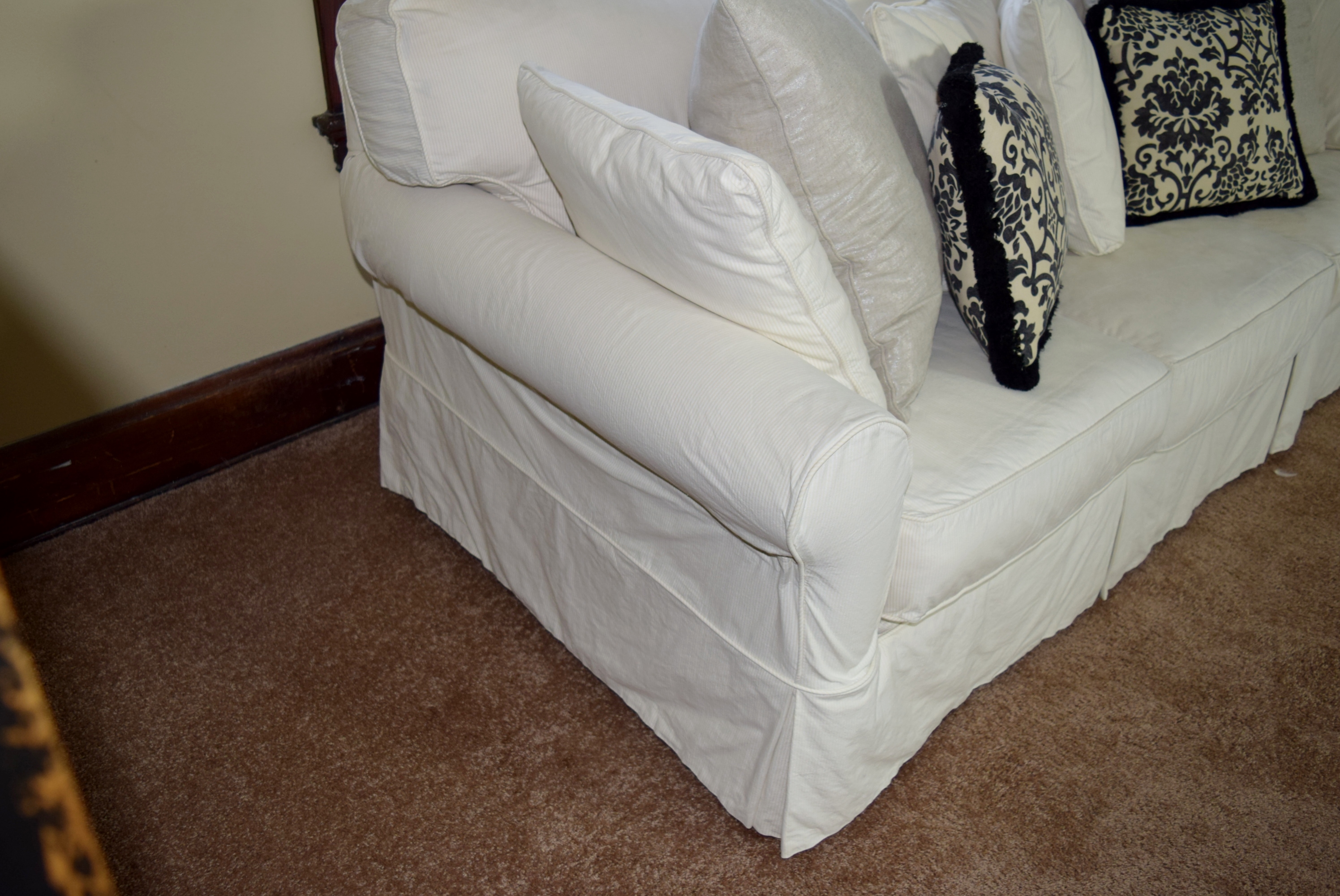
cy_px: 448
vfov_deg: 41.8
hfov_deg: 59.5
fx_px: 1173
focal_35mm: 32
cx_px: 670
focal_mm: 21
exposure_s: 1/30
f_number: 3.8
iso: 640
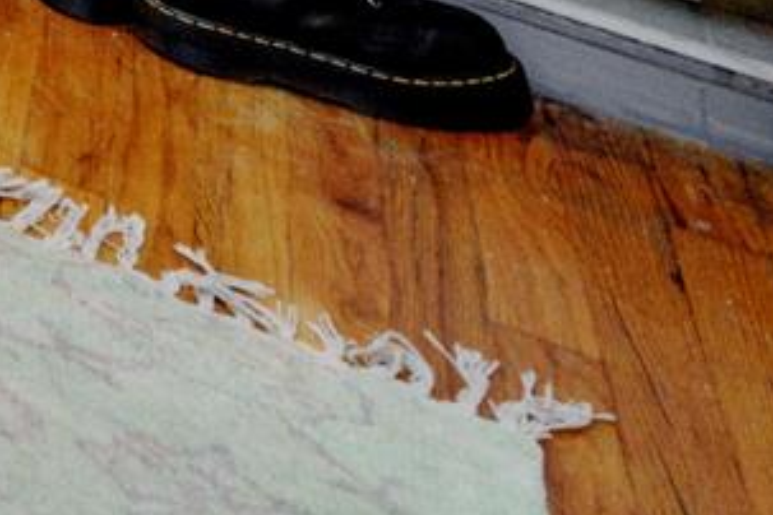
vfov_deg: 10.7
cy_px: -1106
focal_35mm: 76
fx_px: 1632
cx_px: -1398
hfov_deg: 12.5
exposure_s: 1/2
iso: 320
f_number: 7.1
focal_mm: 12
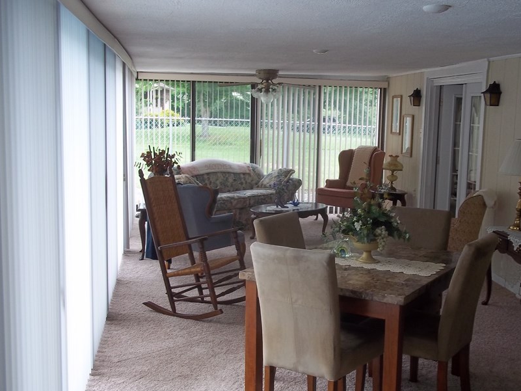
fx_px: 692
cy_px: 208
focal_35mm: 46
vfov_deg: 31.5
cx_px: 298
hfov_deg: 41.1
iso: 80
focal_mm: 6.5
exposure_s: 1/50
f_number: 3.1
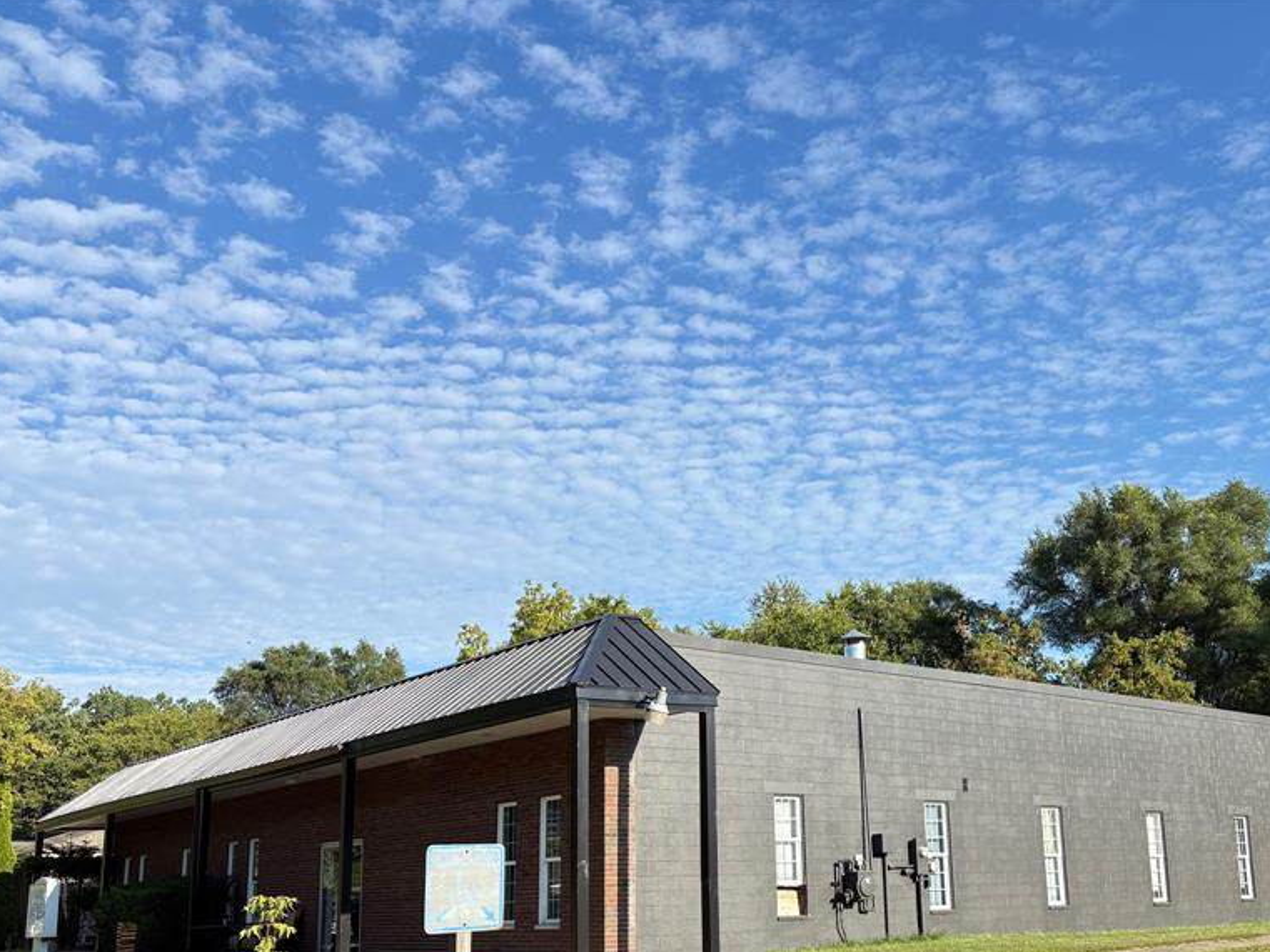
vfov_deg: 40.2
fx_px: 1284
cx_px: 766
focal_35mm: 35
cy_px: 634
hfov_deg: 52.2
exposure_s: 1/1175
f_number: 1.6
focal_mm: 5.96
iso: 50
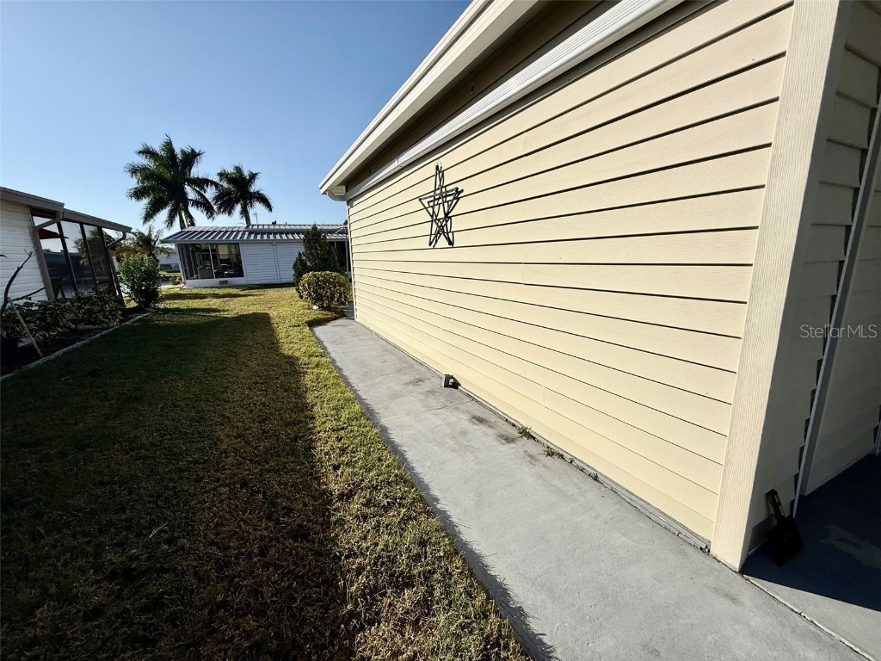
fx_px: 356
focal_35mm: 14
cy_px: 330
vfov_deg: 85.7
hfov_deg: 102.1
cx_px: 440
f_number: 2.2
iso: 50
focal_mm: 2.22
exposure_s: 1/4762
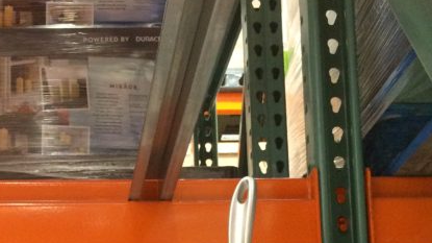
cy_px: 388
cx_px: 100
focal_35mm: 78
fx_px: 893
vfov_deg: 14.2
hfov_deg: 26.8
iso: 200
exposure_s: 1/33
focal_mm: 4.15
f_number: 2.2
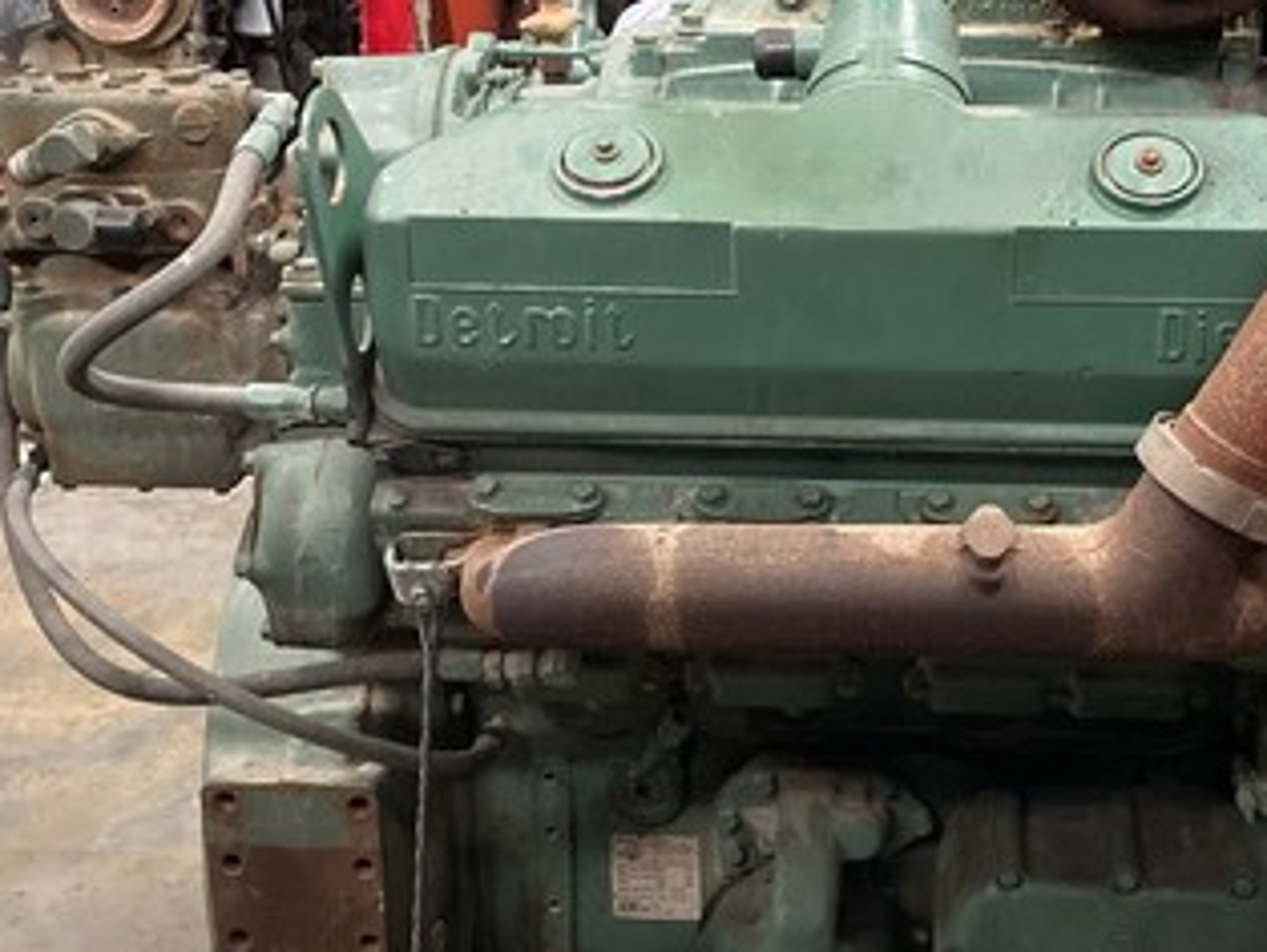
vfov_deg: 25.7
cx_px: 900
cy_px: 468
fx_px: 2088
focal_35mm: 57
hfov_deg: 33.3
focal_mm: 3.99
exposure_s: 1/30
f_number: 1.8
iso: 500
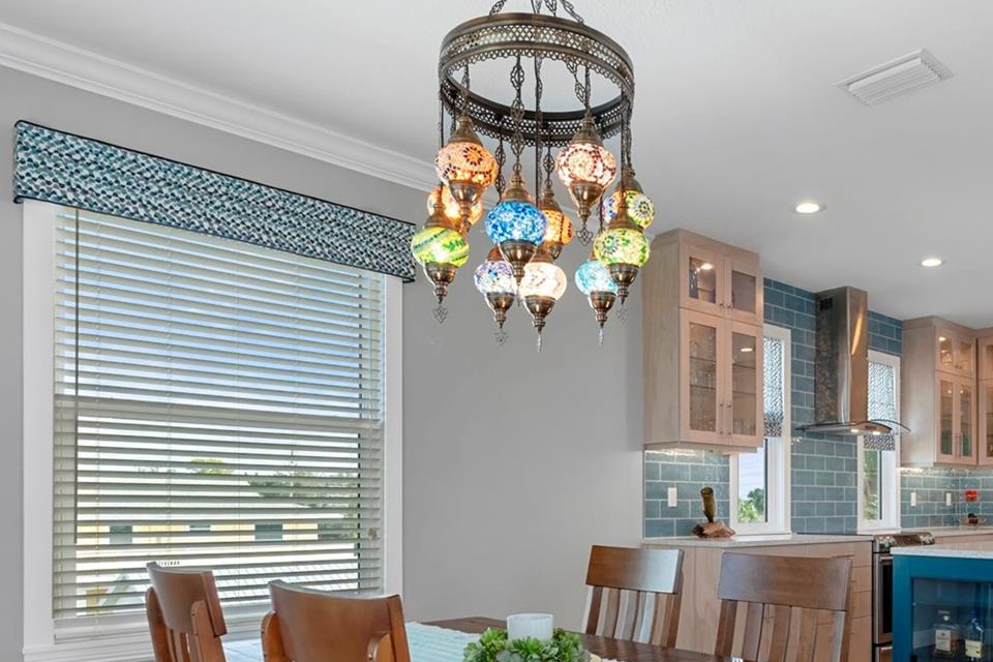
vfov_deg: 41.5
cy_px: 540
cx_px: 679
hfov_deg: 60.2
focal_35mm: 30
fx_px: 827
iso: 1000
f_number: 8
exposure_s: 1/8
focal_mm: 12
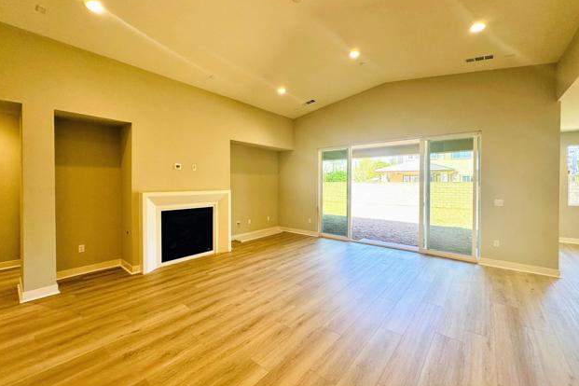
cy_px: 186
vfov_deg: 77.3
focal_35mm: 15
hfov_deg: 100.4
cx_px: 296
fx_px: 241
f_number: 2.2
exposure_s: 1/120
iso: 64
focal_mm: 2.22
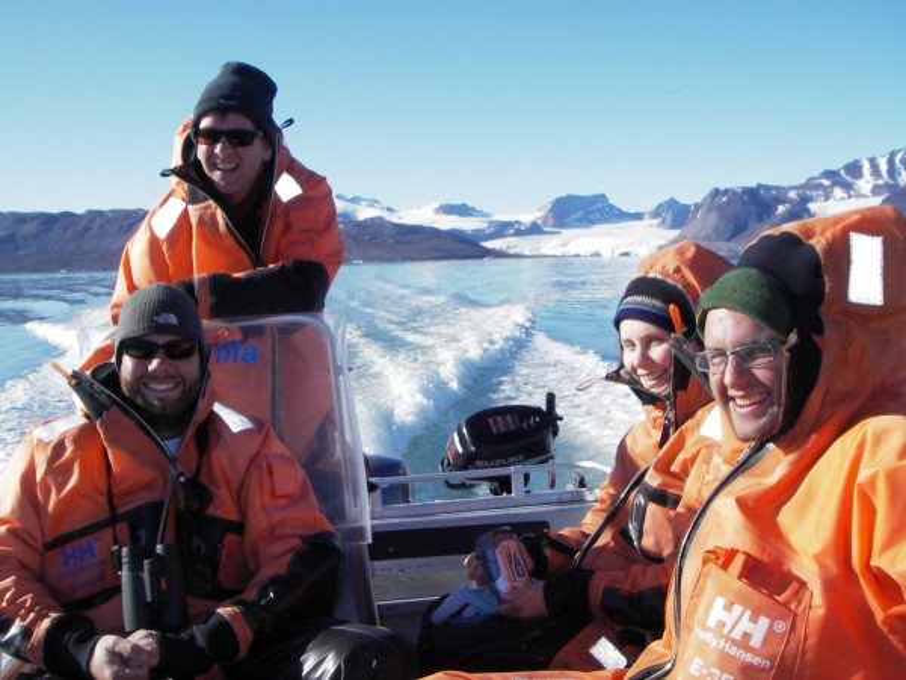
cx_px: 453
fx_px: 995
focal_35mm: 38
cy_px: 340
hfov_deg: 49.0
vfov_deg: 37.7
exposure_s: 1/160
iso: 50
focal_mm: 6.3
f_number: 6.6
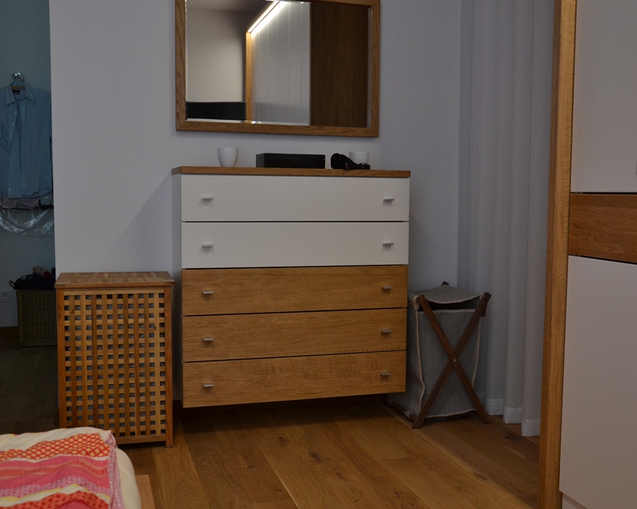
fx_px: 716
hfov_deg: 47.9
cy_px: 258
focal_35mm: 38
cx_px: 344
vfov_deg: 39.2
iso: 800
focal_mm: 22
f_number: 5.6
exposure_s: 1/50
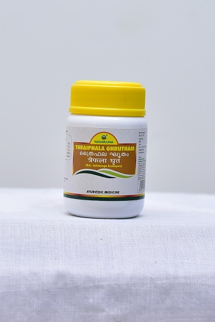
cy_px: 161
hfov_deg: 27.0
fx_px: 448
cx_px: 108
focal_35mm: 50
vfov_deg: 39.6
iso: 1250
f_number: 4
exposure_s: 1/125
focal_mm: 50
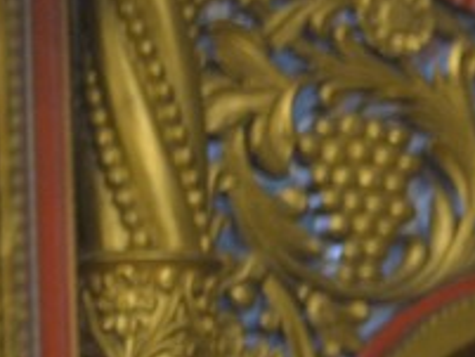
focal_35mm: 480
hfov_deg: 4.0
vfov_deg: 3.1
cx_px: -1060
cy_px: -212
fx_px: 6590
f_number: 2.8
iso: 1600
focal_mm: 70
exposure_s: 1/100
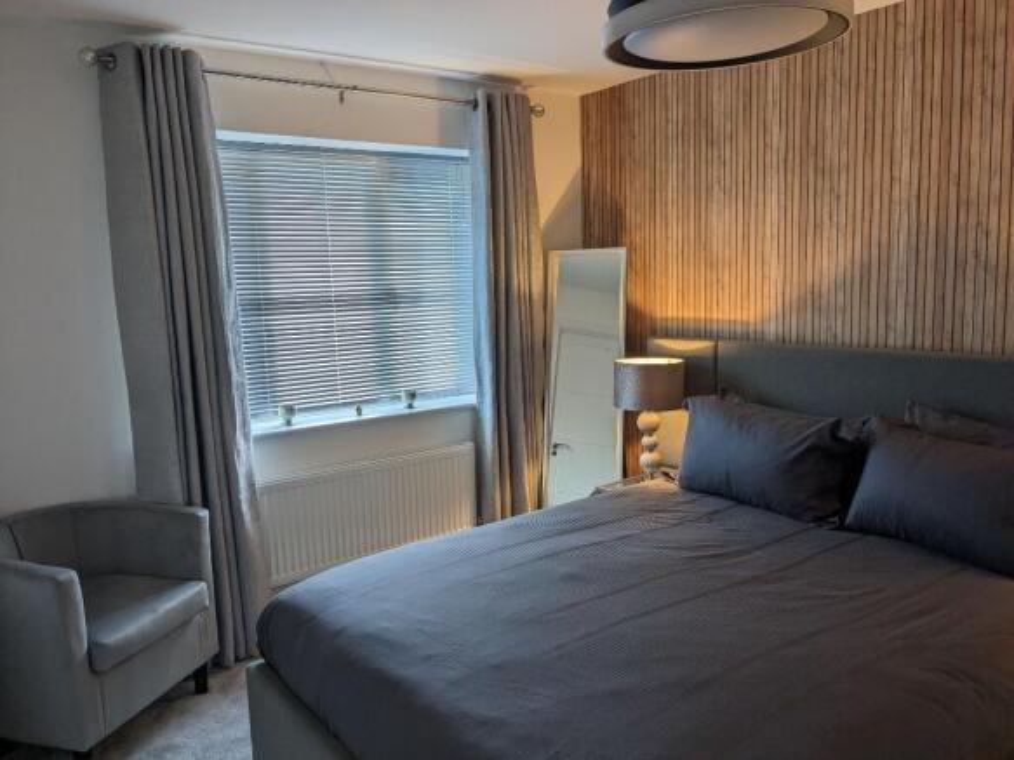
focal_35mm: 27
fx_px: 791
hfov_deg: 65.3
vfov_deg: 51.3
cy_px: 380
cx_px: 507
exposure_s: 1/50
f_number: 1.73
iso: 61
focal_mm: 4.38
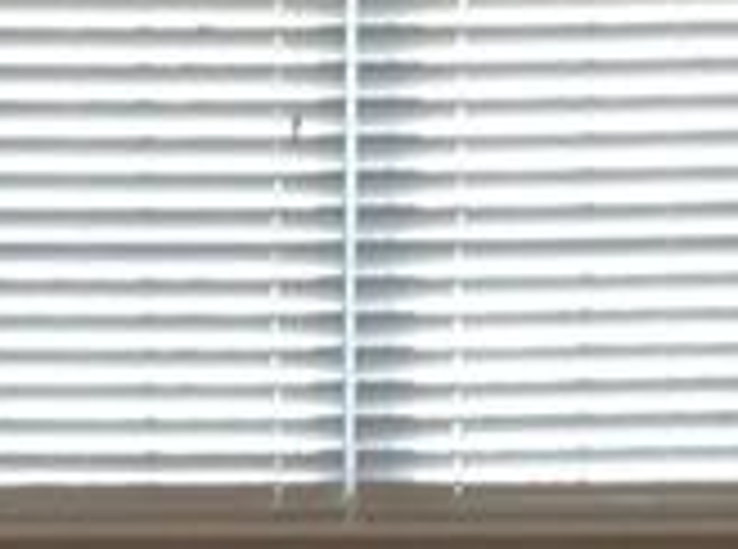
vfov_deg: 7.1
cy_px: 621
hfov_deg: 9.6
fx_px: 4379
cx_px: 234
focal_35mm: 206
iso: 32
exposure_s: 1/40
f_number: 2.4
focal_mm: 3.3
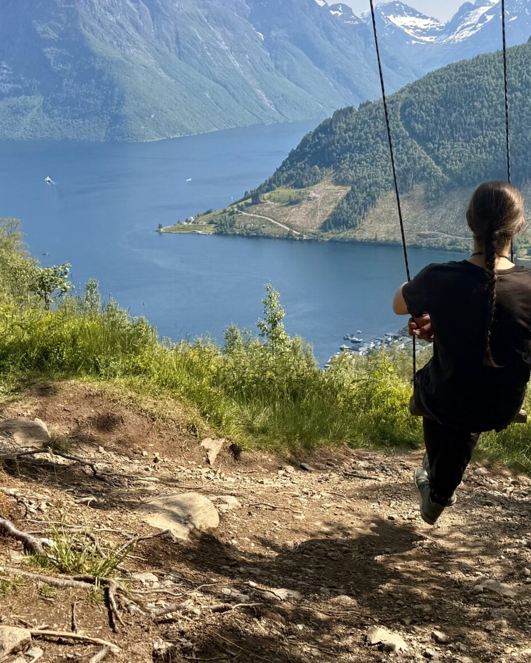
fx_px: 1002
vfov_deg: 35.9
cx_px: 409
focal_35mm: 51
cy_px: 175
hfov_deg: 29.2
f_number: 1.78
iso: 80
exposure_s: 1/4673
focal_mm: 6.76
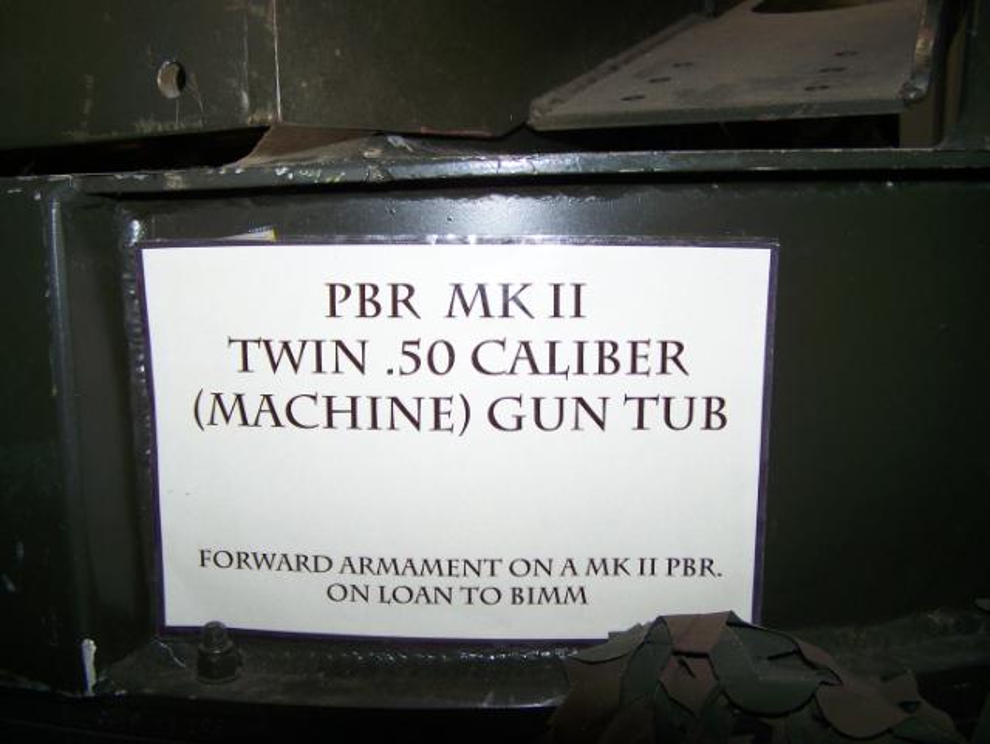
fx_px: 1088
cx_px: 495
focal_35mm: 38
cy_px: 372
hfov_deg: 48.9
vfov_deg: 37.8
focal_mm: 6.3
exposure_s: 1/60
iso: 80
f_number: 2.8
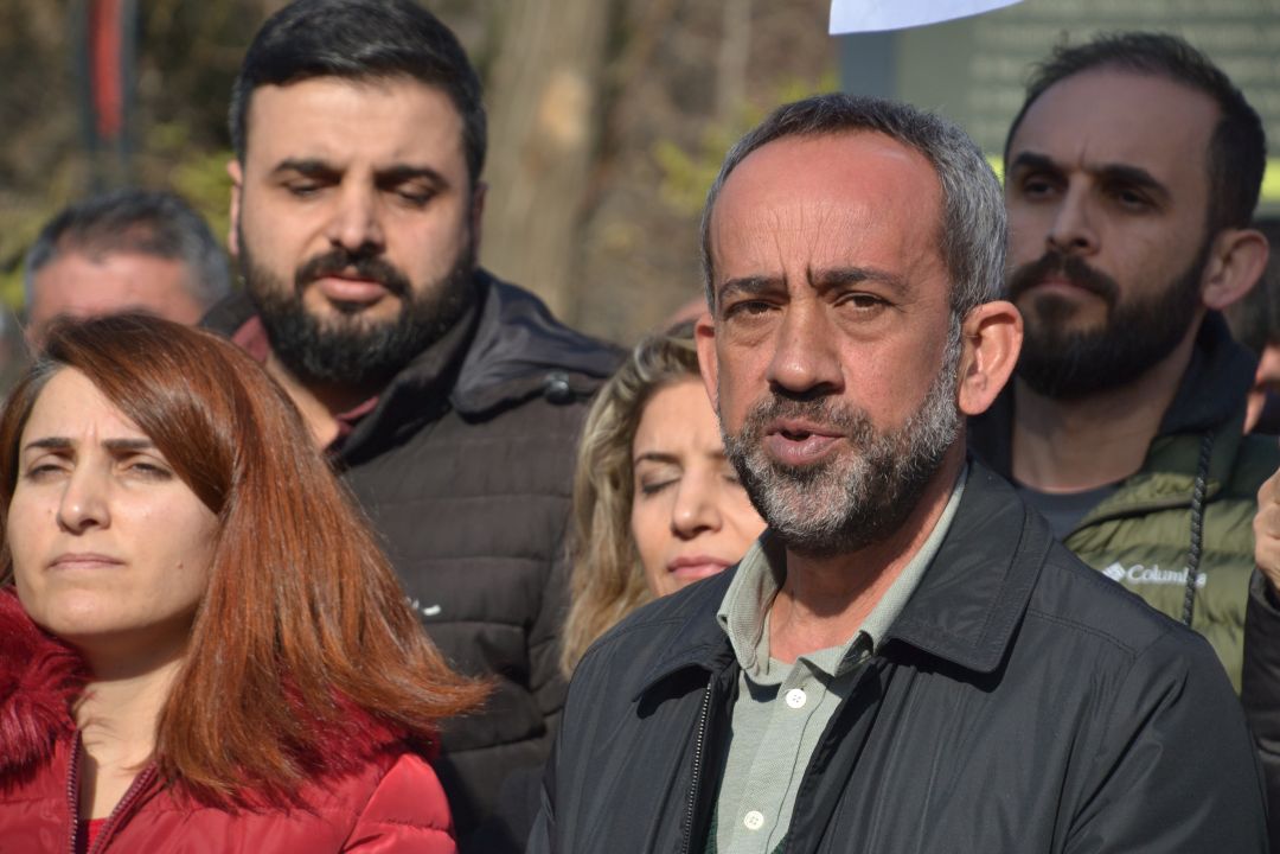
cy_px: 427
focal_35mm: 202
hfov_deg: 10.2
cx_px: 640
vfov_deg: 6.8
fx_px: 7199
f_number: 5.6
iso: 180
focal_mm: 135
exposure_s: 1/500
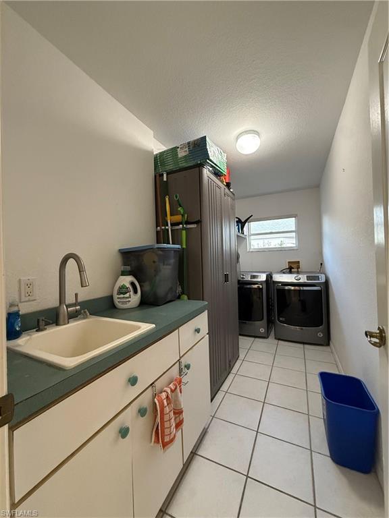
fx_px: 210
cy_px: 259
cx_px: 194
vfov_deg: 102.1
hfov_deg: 85.7
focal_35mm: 14
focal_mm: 2.22
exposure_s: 1/120
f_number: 2.2
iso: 640
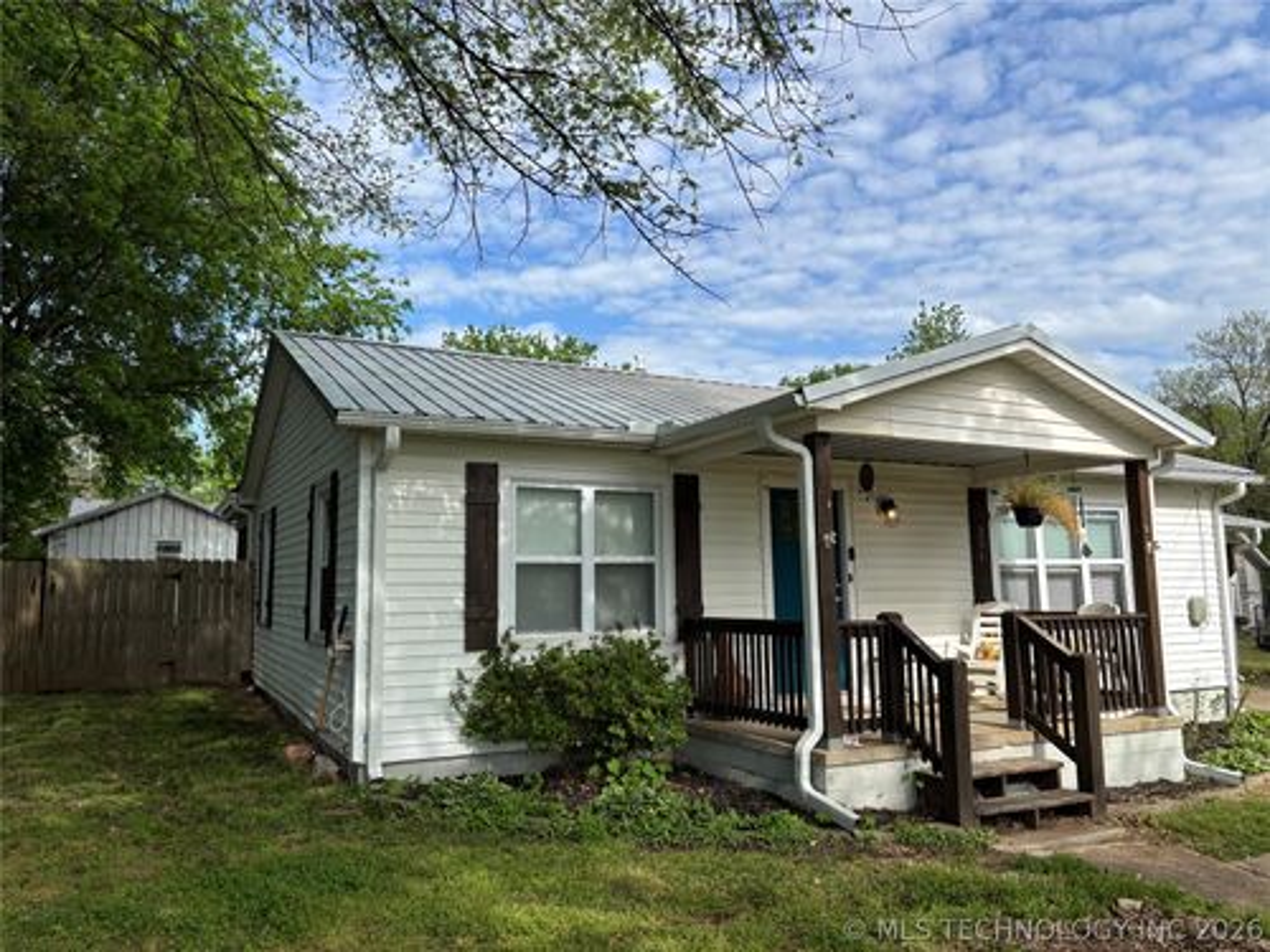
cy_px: 476
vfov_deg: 53.1
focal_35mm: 26
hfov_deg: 67.3
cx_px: 635
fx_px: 954
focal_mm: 5.96
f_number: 1.6
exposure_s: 1/3021
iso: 50
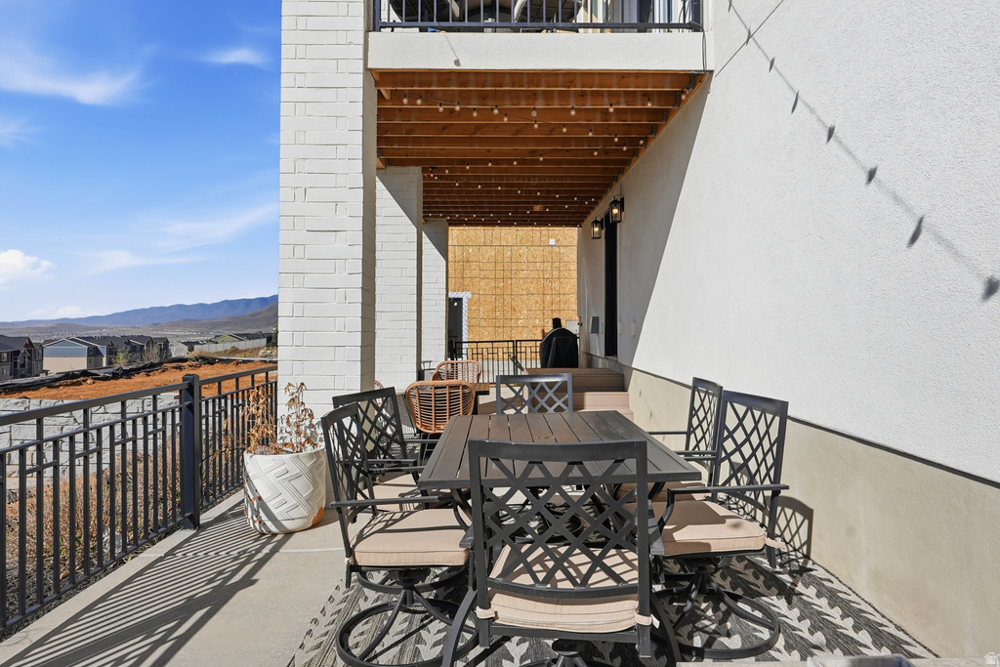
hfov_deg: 81.2
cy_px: 334
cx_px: 500
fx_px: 583
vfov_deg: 59.5
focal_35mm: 21
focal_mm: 21
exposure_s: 1/5000
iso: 320
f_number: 9
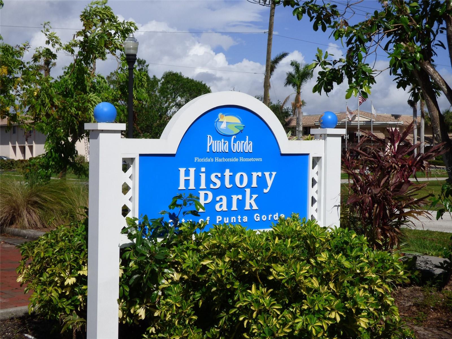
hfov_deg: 33.2
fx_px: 757
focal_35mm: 58
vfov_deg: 25.2
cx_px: 226
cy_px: 170
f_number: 4.5
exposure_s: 1/1600
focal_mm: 10.34
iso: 100
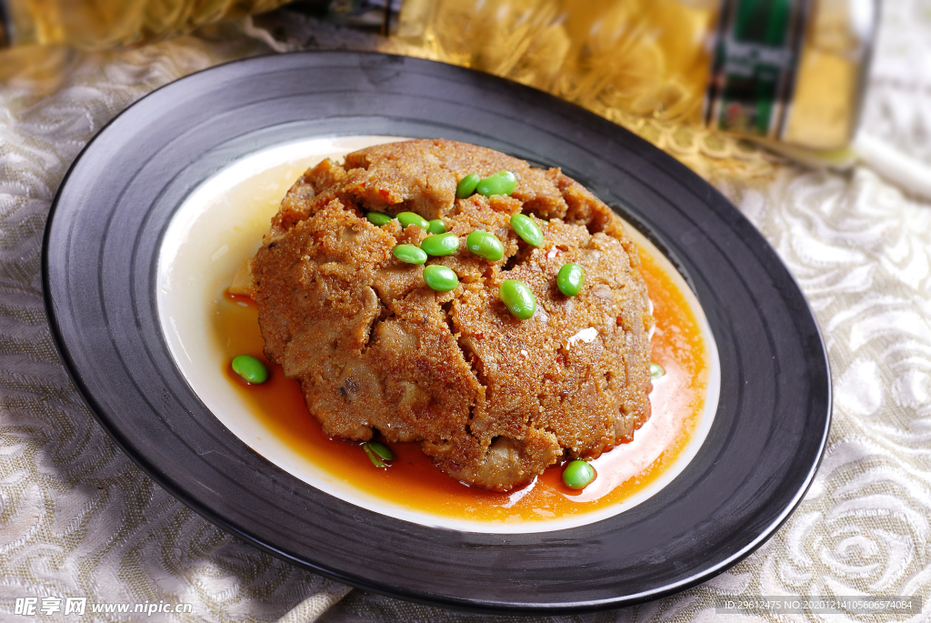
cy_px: 312
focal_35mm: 90
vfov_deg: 15.2
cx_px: 466
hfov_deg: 22.6
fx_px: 2330
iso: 100
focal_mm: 60
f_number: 7.1
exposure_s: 1/160
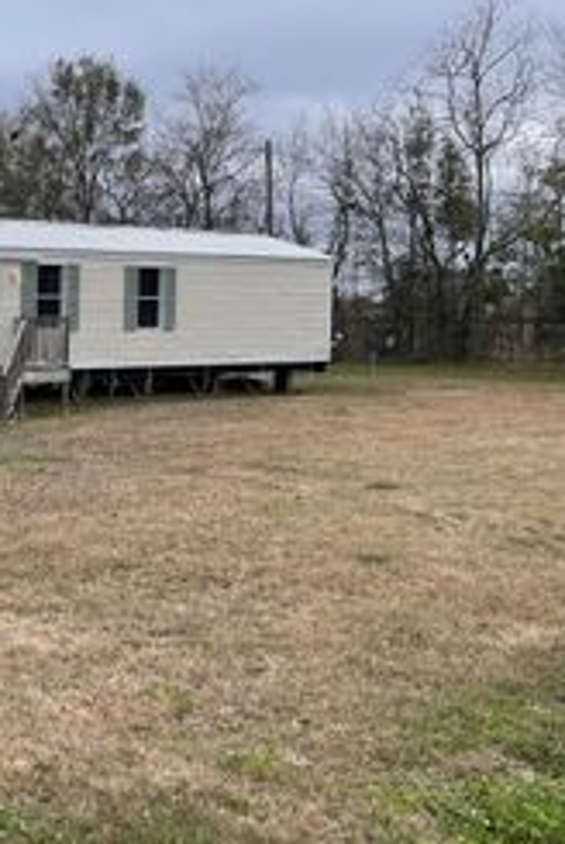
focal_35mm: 53
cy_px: 391
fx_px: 1244
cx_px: -28
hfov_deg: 24.2
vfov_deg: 37.5
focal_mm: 5.1
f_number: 1.6
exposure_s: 1/2288
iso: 32
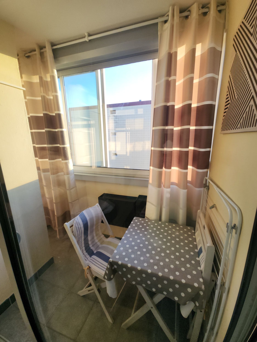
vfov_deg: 106.2
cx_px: 128
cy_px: 171
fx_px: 129
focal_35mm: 13
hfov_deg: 89.9
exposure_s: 1/120
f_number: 2.2
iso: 64
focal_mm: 2.2
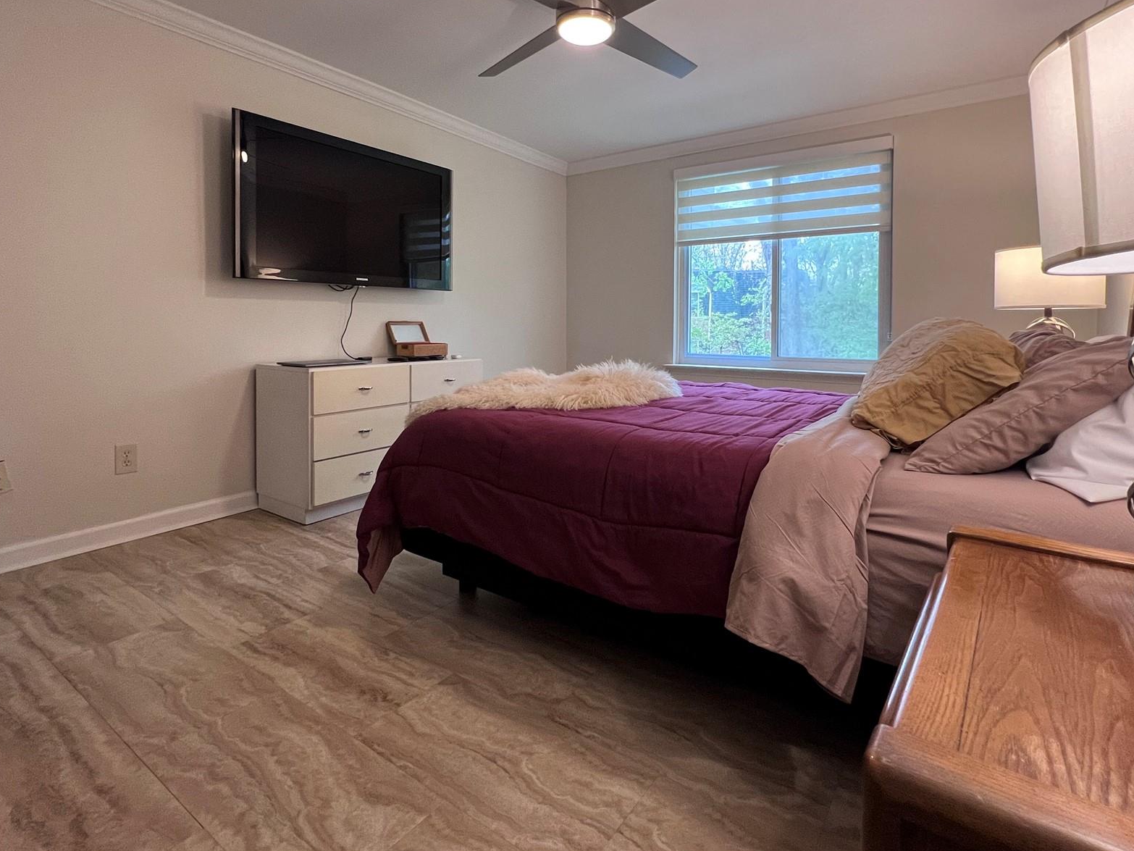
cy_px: 340
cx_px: 568
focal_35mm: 17
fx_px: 557
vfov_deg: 73.9
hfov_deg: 91.0
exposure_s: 1/60
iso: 250
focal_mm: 1.57
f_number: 1.8
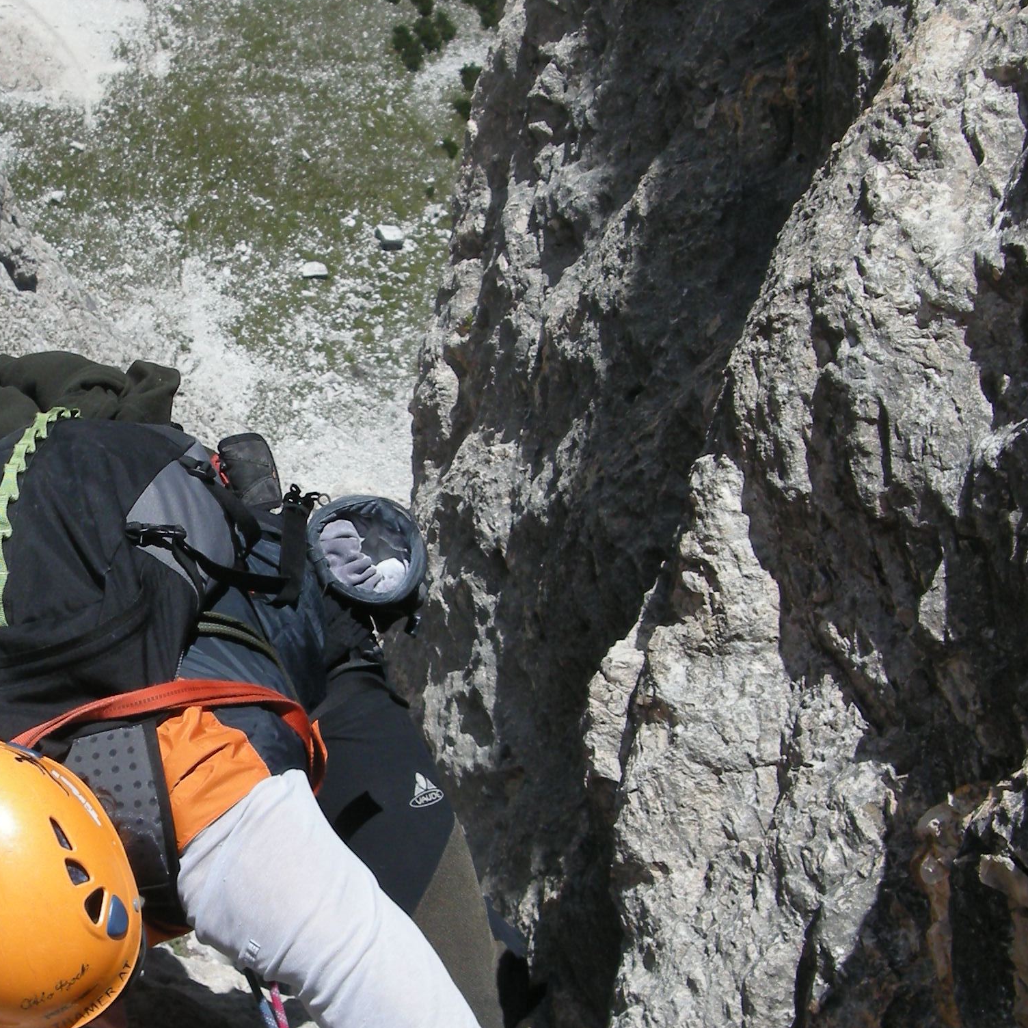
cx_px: 43
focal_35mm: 87
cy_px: 516
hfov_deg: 19.5
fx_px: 2923
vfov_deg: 19.9
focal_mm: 7.9
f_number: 8
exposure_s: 1/207
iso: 64
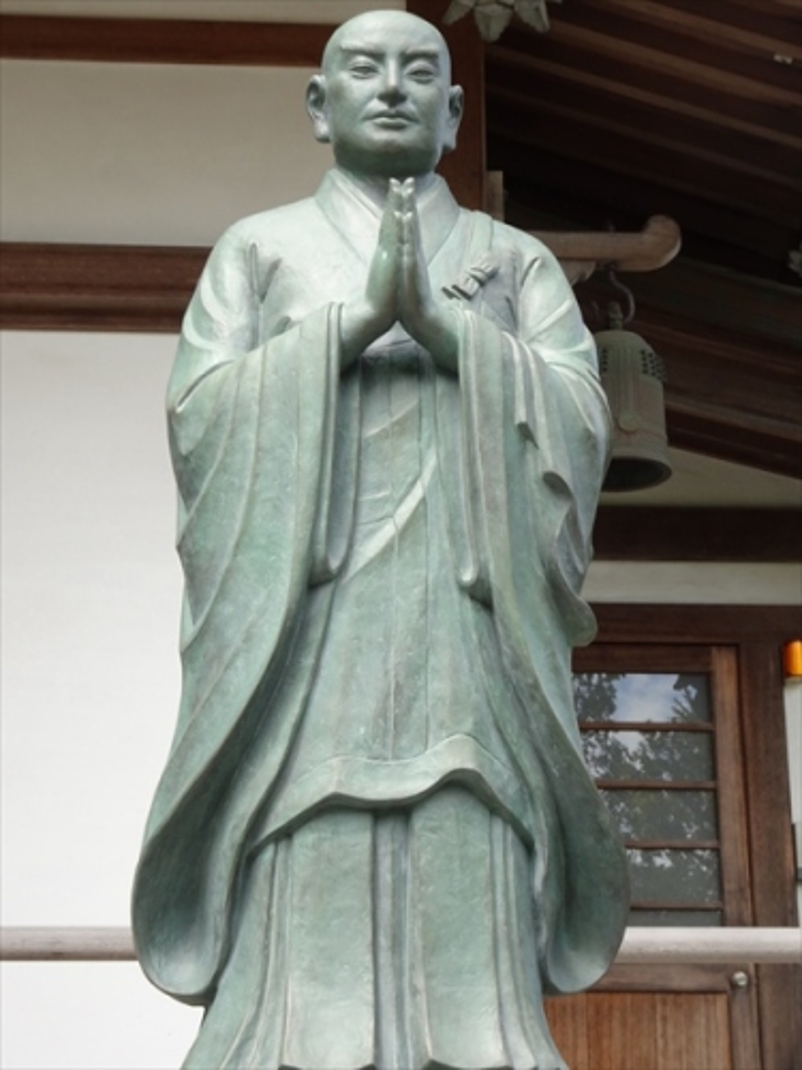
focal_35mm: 75
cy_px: 535
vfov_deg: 26.0
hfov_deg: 19.6
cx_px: 401
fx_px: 2317
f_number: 5
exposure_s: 1/125
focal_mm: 12.87
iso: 80
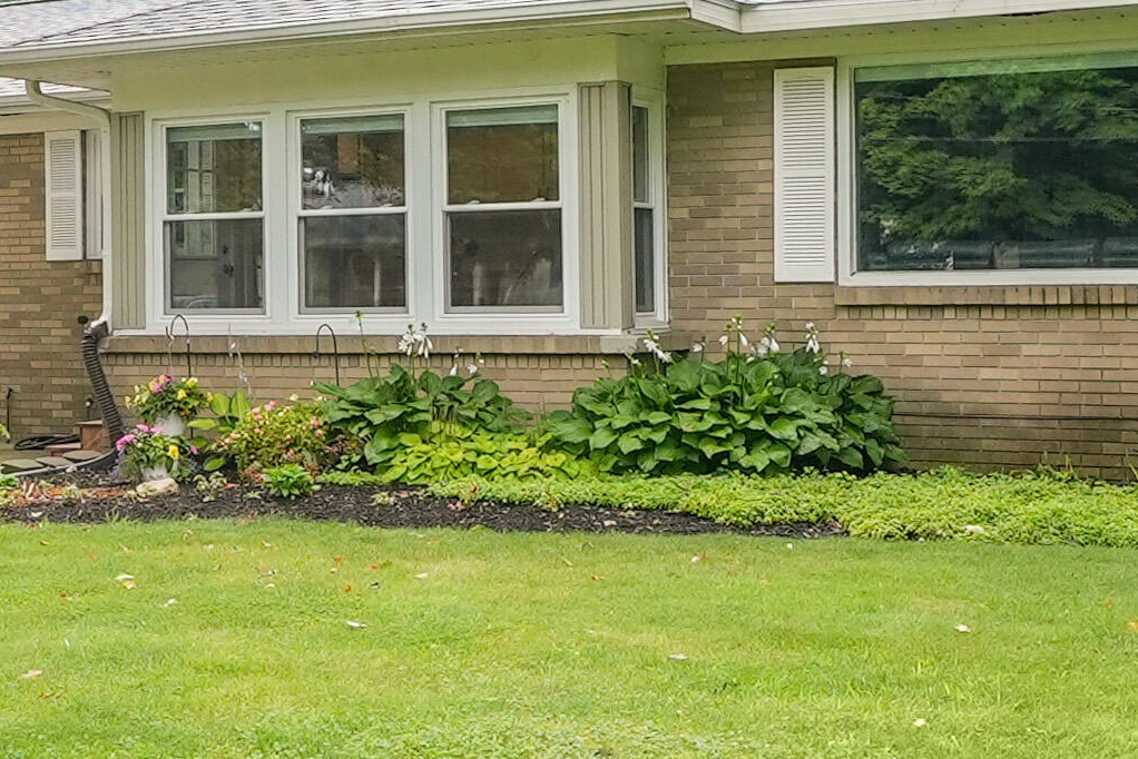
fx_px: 2055
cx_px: 182
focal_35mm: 65
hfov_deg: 30.0
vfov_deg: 20.9
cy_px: 326
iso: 800
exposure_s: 1/200
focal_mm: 16
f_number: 8
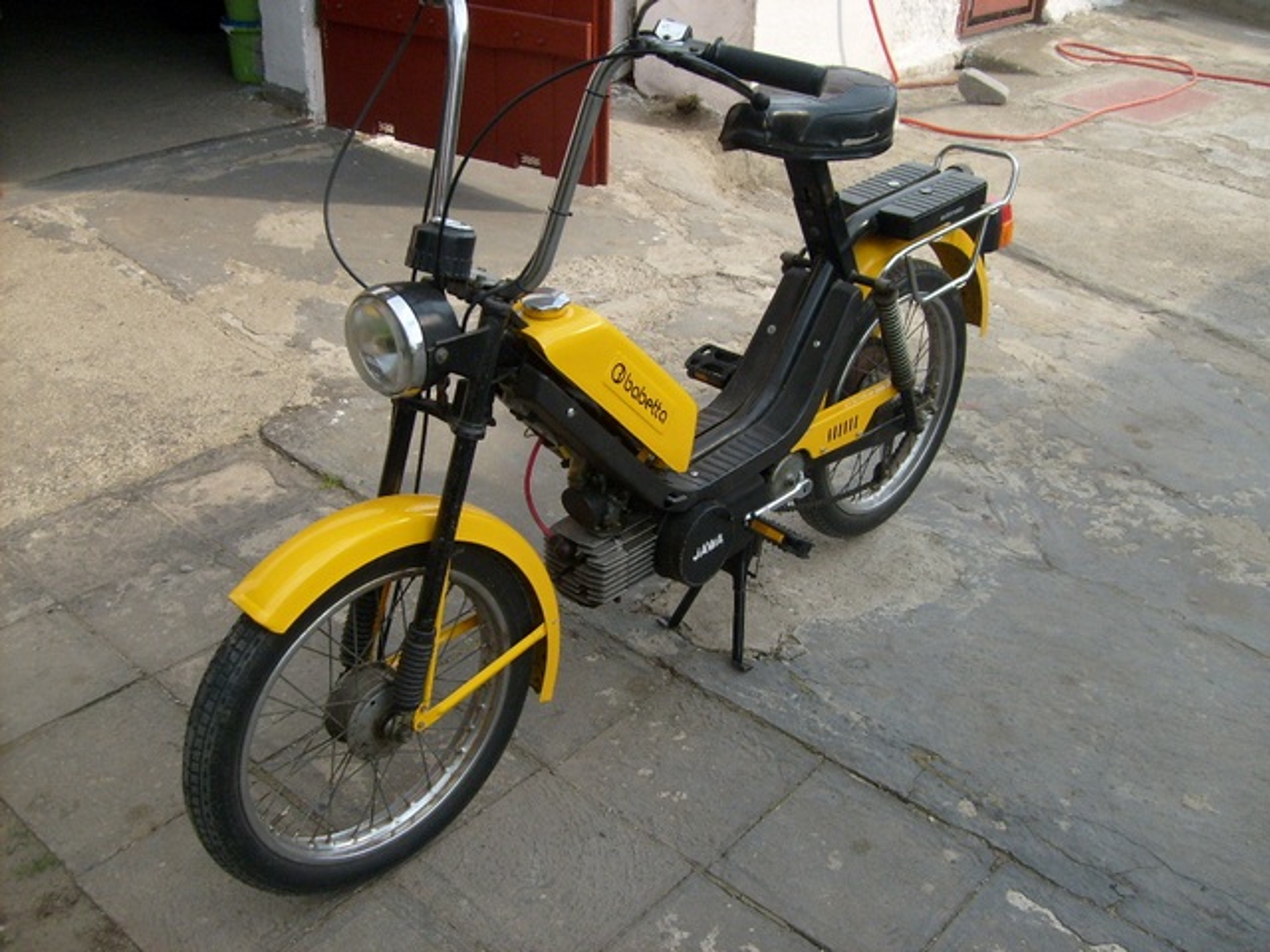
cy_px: 476
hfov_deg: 52.6
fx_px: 1284
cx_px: 635
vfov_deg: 40.7
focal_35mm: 35
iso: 80
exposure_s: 1/90
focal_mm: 5.8
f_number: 7.1
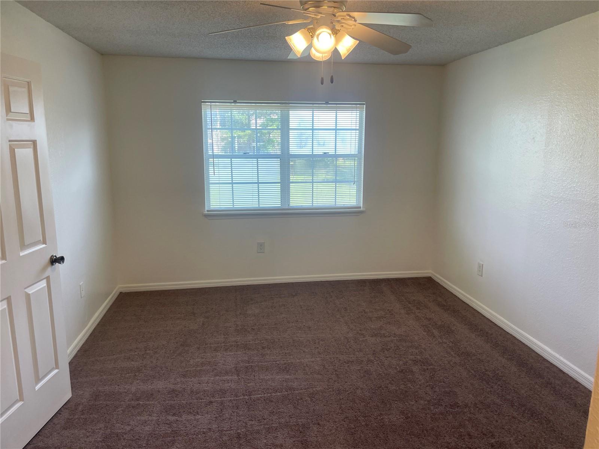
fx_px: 450
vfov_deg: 53.1
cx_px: 300
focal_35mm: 26
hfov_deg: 67.3
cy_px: 224
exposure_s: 1/120
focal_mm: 4.2
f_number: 1.6
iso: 50
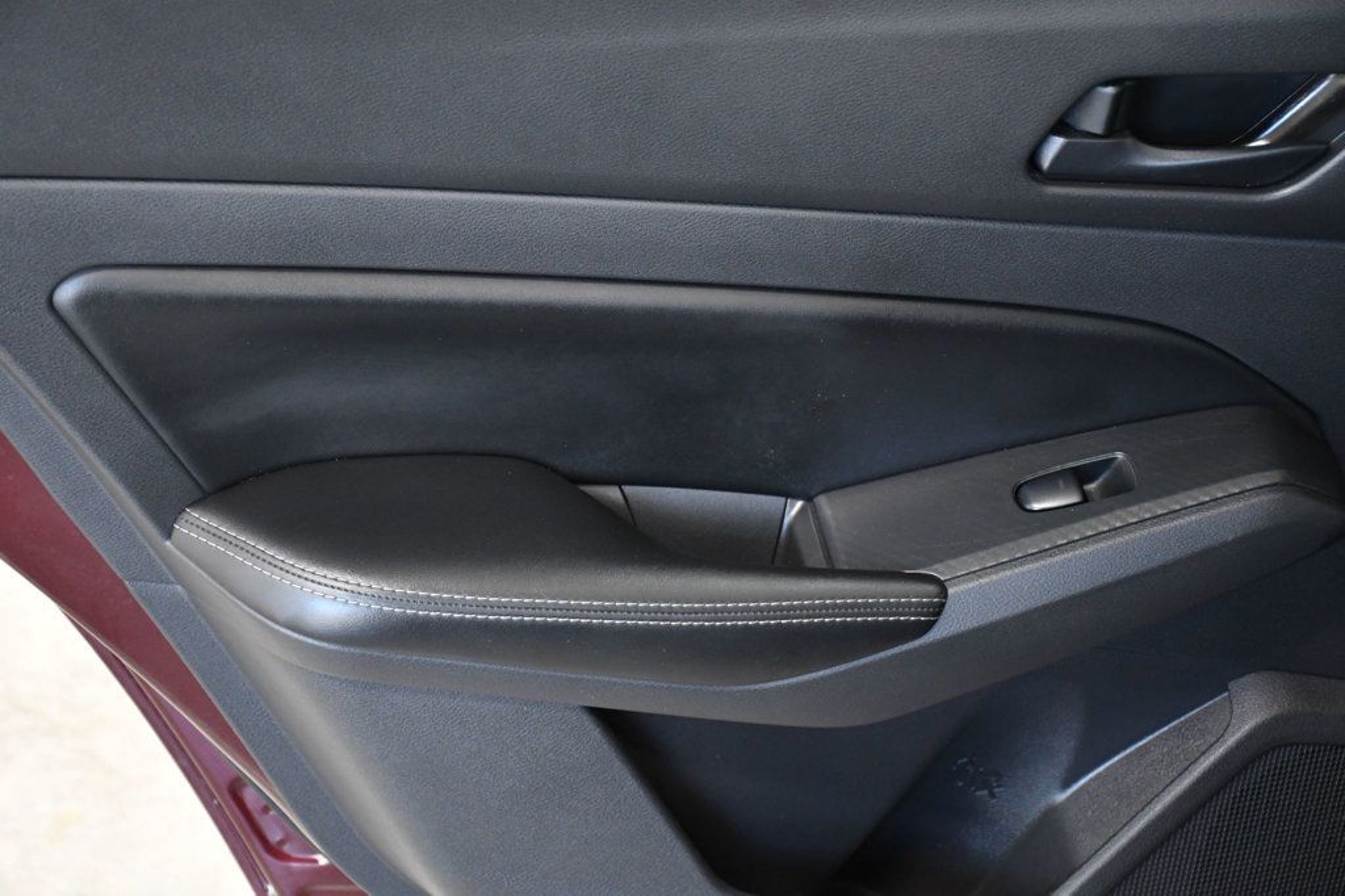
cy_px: 448
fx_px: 2689
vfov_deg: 18.9
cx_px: 672
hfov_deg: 28.1
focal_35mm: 72
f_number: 4.5
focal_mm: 48
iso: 2500
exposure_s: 1/160
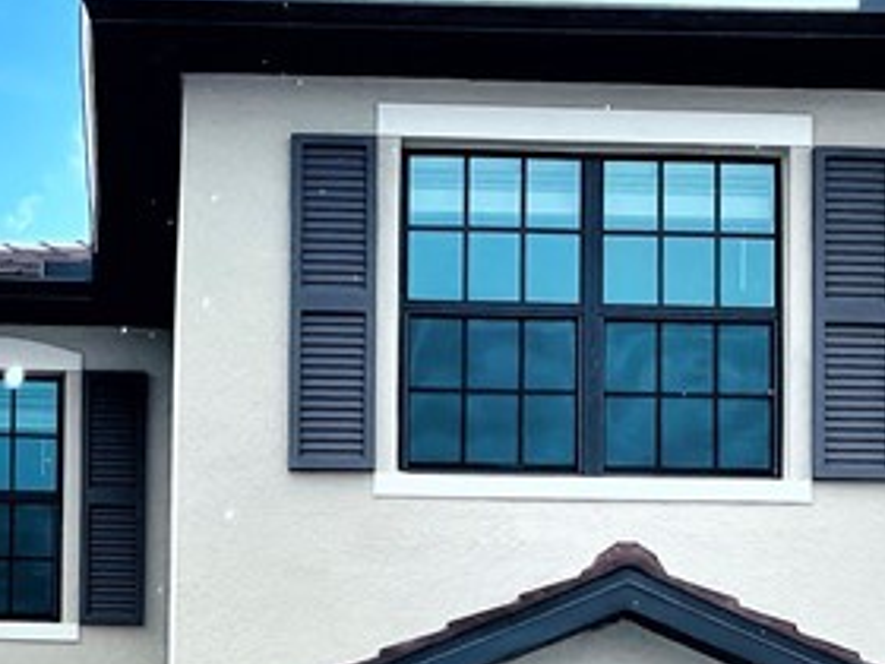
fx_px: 2429
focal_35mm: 95
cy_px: 904
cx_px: 237
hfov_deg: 20.5
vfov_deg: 14.8
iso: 32
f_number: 1.6
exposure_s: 1/887
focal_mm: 5.1
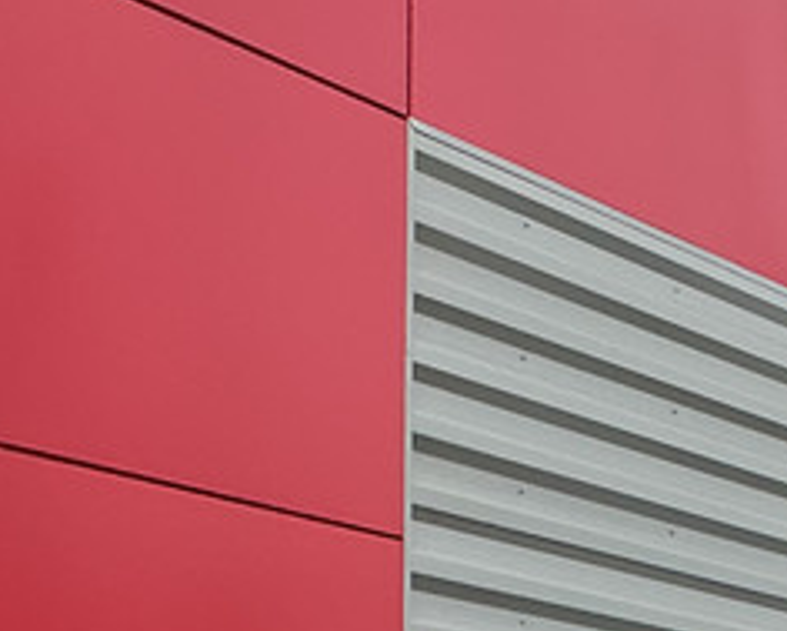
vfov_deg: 11.9
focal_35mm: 123
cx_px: 997
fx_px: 2866
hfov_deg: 15.0
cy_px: 975
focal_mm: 3
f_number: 1.8
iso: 25
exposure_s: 1/1412
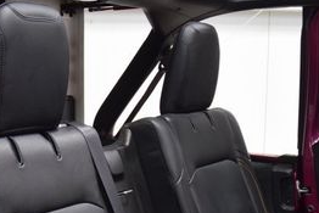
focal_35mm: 66
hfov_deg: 29.5
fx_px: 585
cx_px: 44
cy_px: 178
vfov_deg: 20.3
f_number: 4
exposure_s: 1/60
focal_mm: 18
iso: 1600
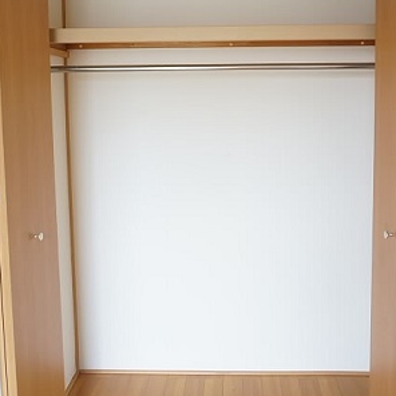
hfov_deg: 47.2
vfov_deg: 46.5
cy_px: 131
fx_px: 453
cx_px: 217
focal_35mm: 35
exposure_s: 1/160
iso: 800
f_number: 4
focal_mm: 16
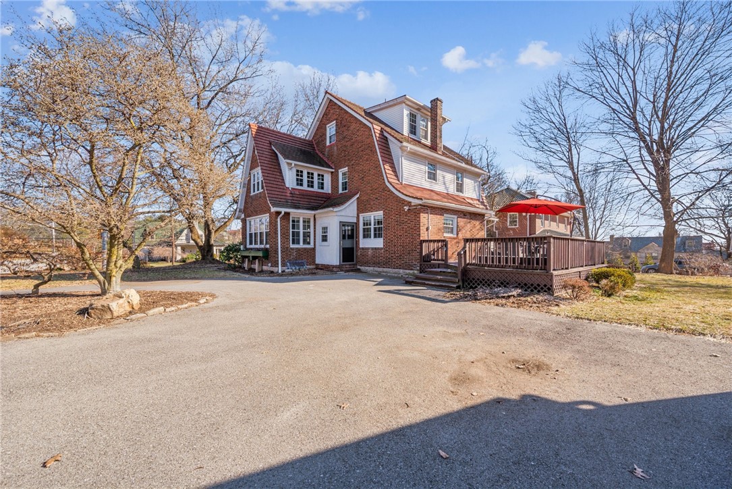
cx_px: 366
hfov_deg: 104.2
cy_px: 244
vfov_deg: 81.2
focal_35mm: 14
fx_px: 285
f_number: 11
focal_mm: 14
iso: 50
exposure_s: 1/640
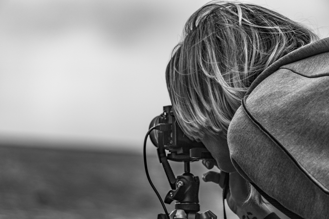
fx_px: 2879
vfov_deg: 4.4
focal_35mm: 315
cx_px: 164
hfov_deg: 6.5
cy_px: 110
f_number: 6.3
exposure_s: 1/1250
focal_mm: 210
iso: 200
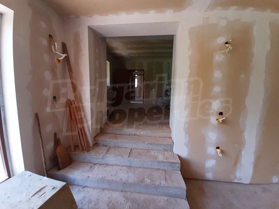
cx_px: 140
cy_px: 104
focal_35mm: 13
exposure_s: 1/50
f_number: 2.2
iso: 80
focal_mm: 1.42
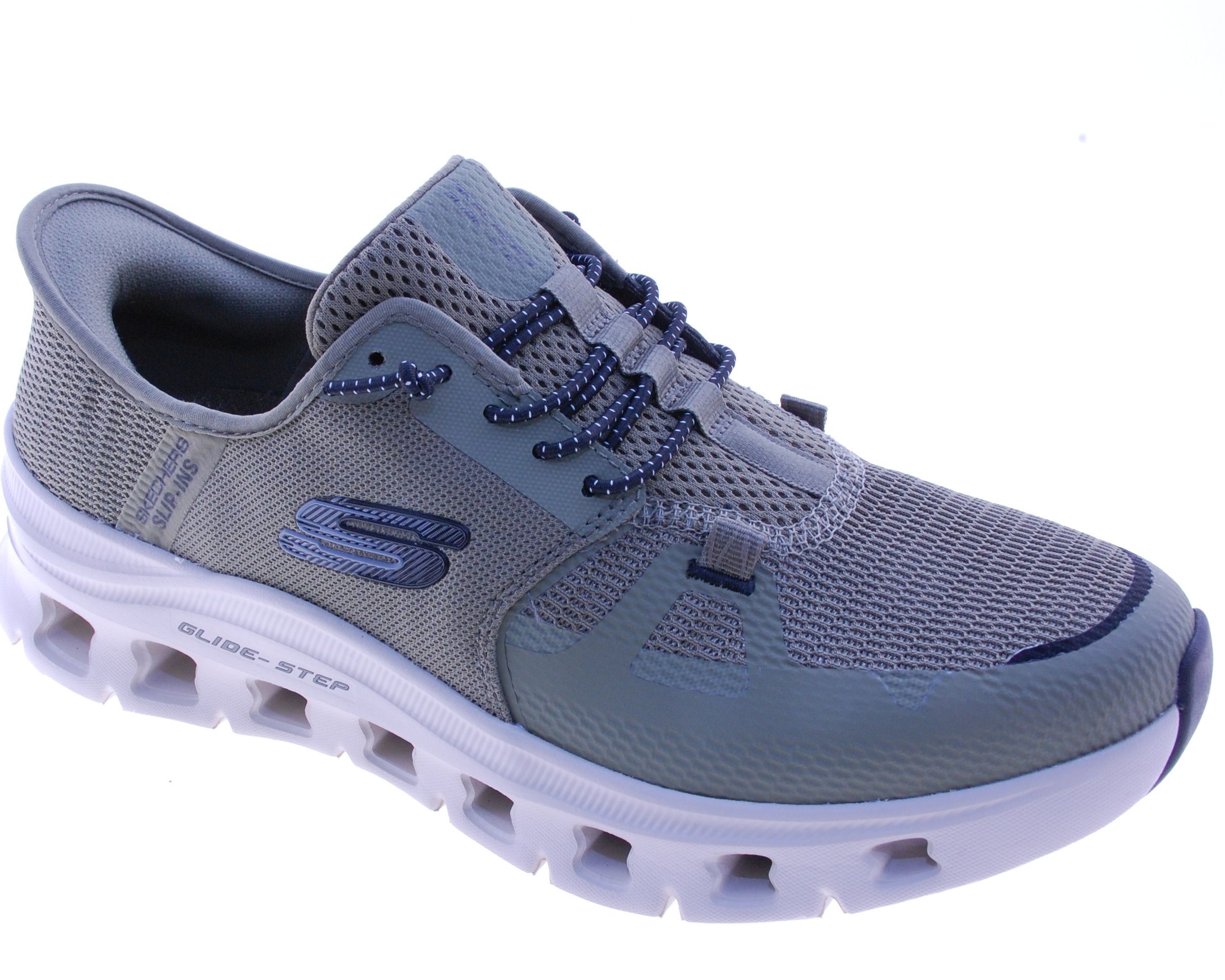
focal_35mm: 47
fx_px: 1688
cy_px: 496
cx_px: 505
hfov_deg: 39.7
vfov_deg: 32.4
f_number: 13
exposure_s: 1/30
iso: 800
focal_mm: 27
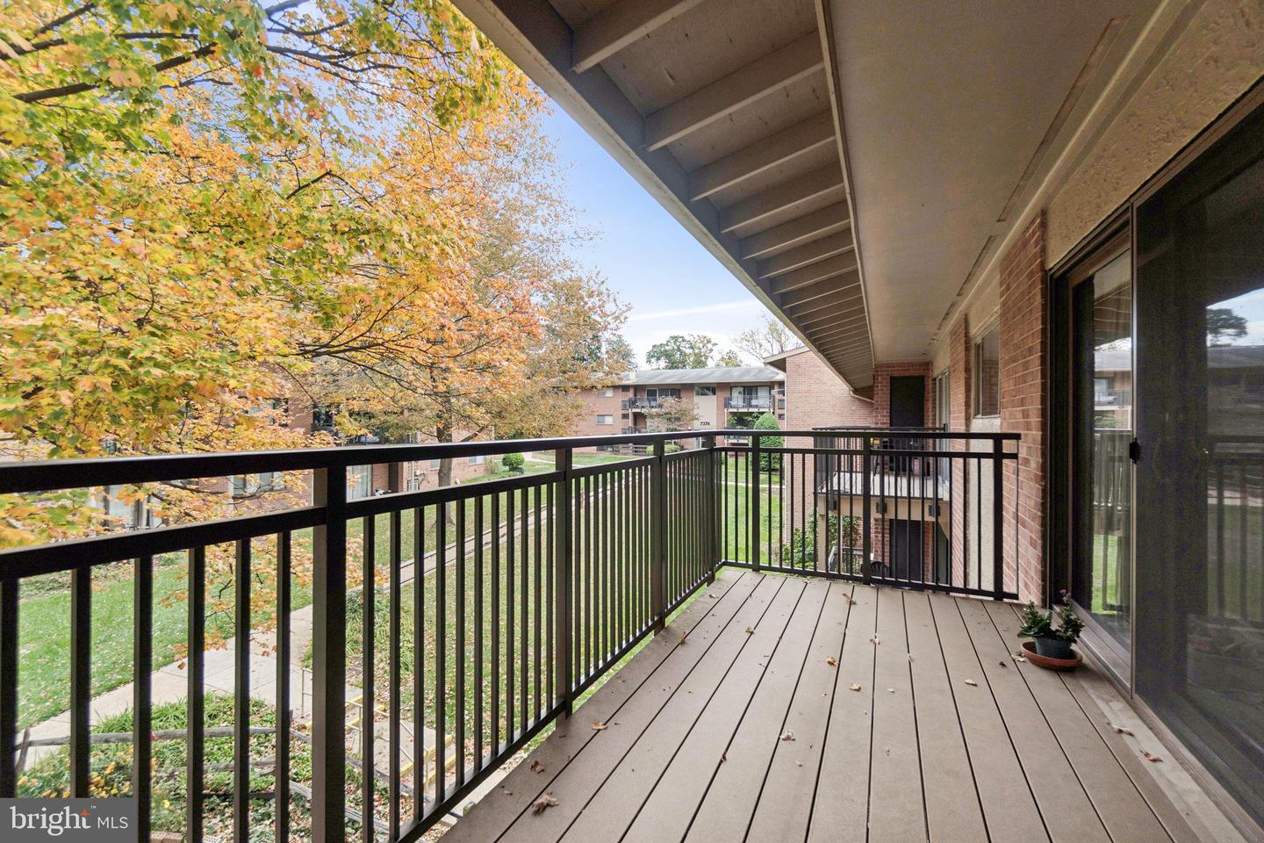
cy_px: 422
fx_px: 527
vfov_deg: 77.3
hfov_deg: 100.4
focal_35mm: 15
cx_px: 632
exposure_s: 1/200
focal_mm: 10
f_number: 5
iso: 200
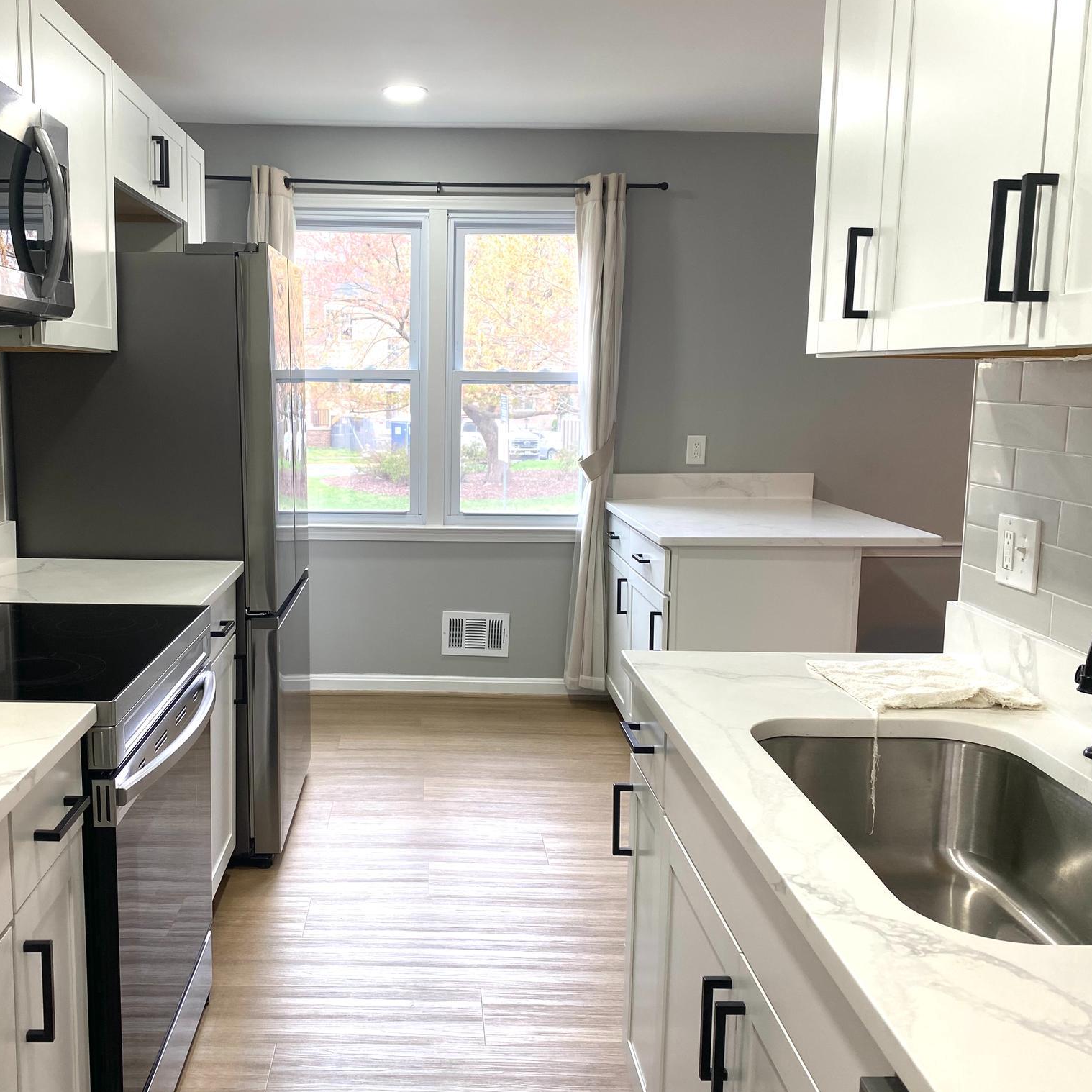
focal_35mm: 31
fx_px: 1106
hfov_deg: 52.2
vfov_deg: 52.5
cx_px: 446
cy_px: 548
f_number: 1.8
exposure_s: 1/60
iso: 64
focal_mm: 4.25
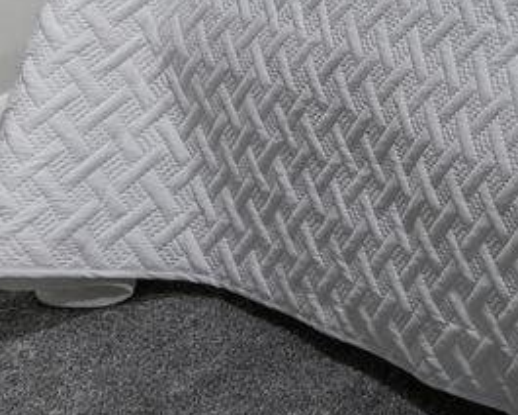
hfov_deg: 13.9
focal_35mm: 104
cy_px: -703
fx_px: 1594
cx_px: 1188
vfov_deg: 11.2
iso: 200
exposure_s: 1/5
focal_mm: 17
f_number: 9
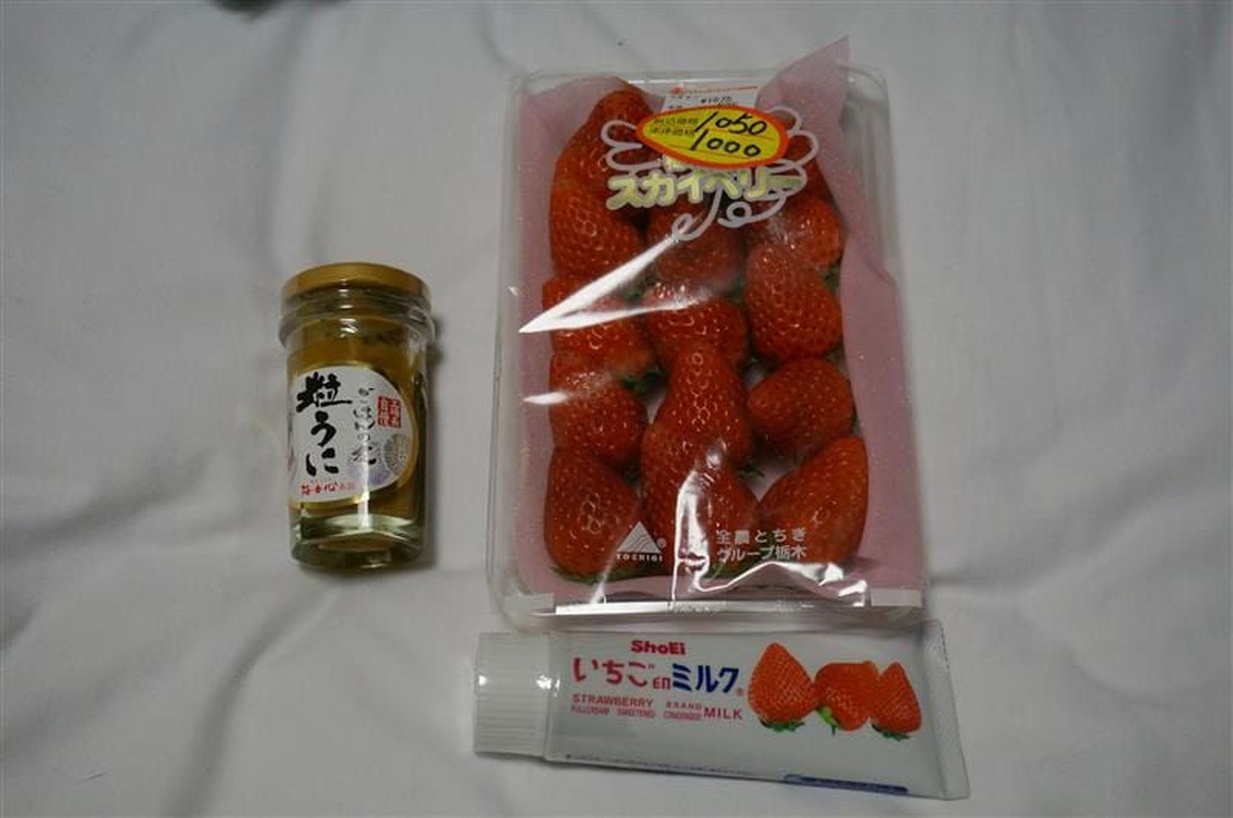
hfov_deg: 42.4
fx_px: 1590
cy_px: 409
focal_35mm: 46
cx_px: 616
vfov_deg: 28.9
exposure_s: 1/160
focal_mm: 31
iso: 1000
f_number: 5
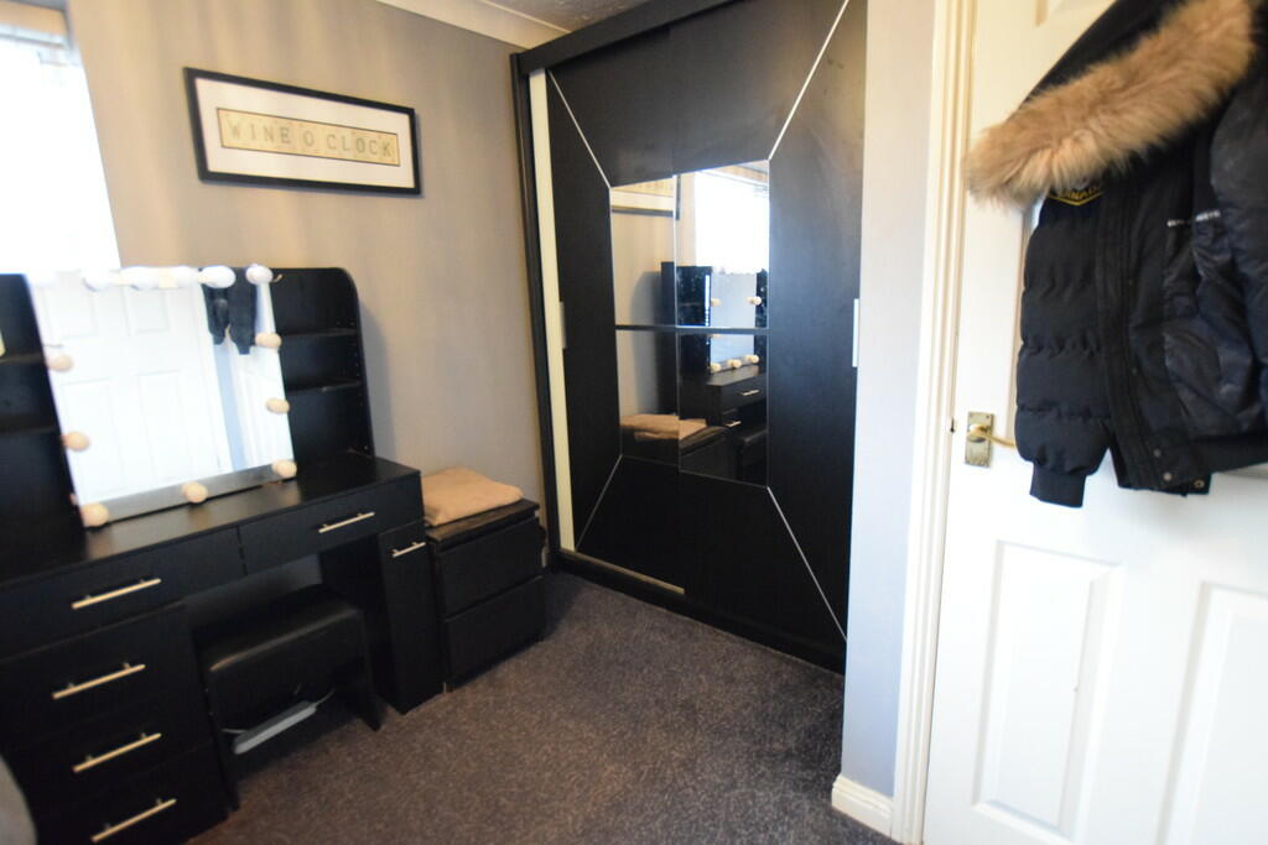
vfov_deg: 69.7
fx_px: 608
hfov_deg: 92.4
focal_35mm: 17
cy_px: 422
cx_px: 634
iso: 6400
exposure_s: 1/25
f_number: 3.5
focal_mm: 11.5
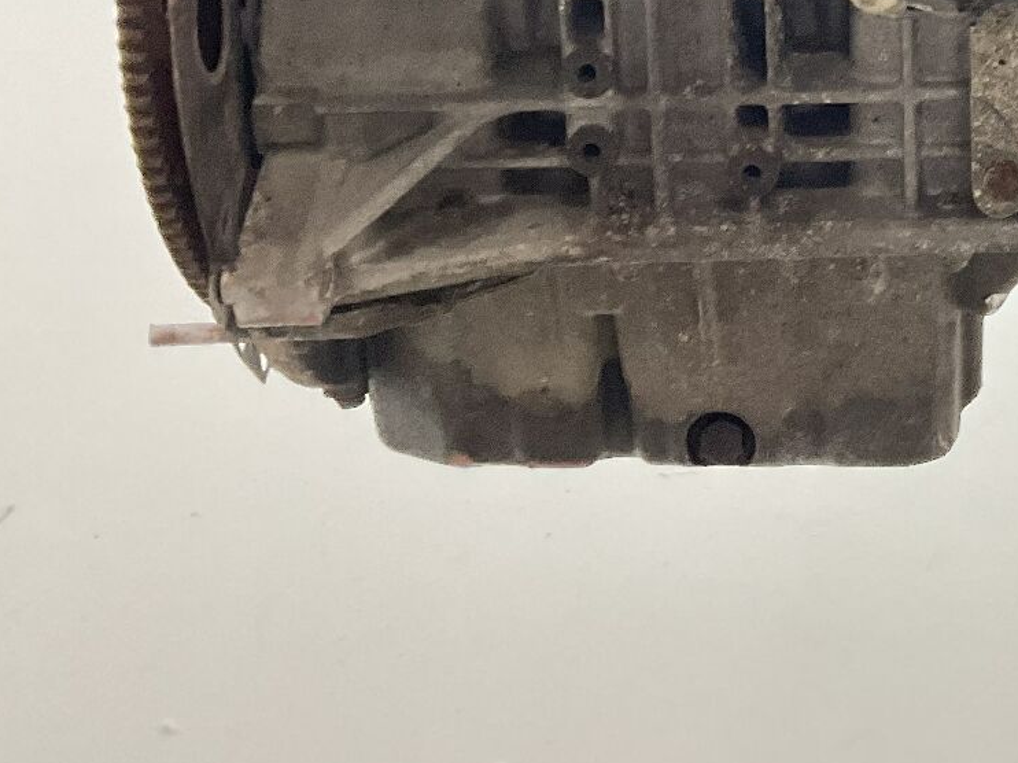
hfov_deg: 24.2
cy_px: -117
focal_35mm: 75
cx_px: 1134
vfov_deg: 18.7
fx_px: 2205
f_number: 1.8
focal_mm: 3
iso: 100
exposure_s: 1/50
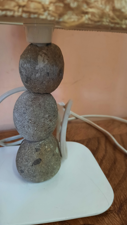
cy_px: 112
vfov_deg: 67.9
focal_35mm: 28
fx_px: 168
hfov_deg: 41.3
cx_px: 51
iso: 250
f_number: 2
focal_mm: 4.6
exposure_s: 1/33
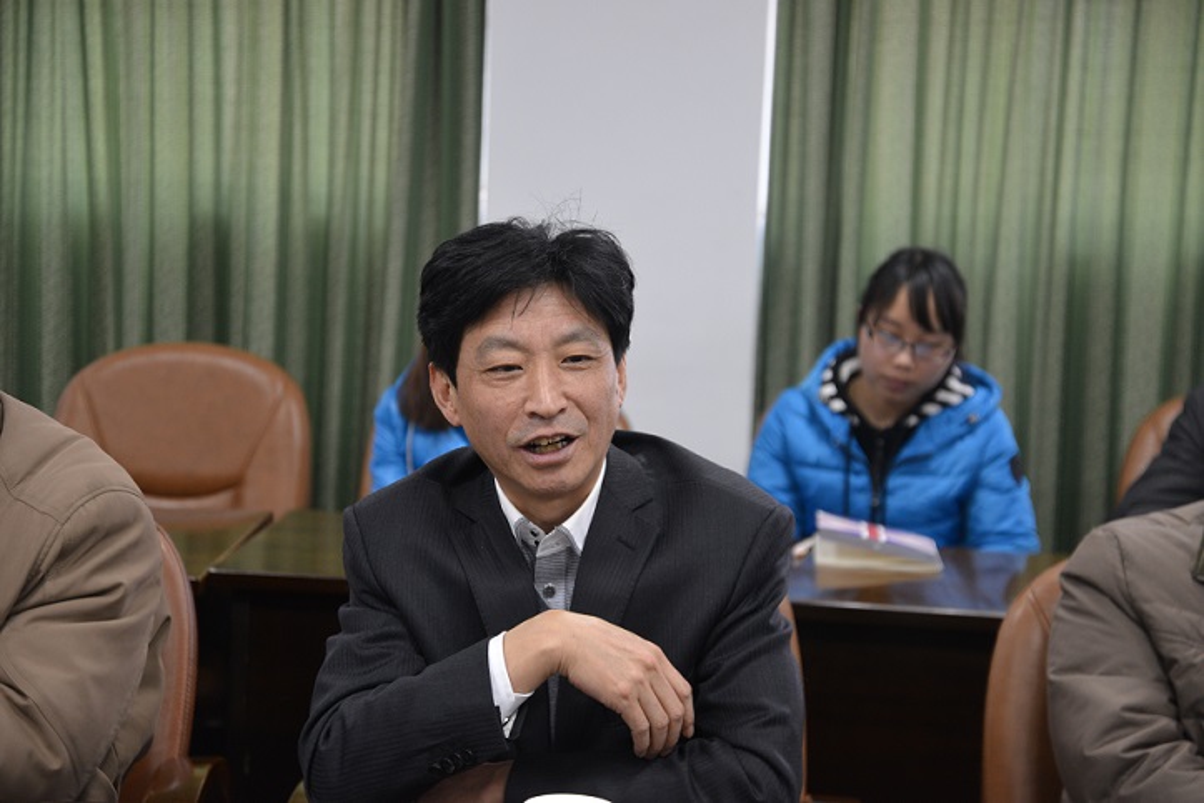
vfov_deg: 16.1
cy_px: 402
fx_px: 2843
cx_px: 602
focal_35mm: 85
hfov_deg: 23.9
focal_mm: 85
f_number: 4.5
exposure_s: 1/30
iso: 1400
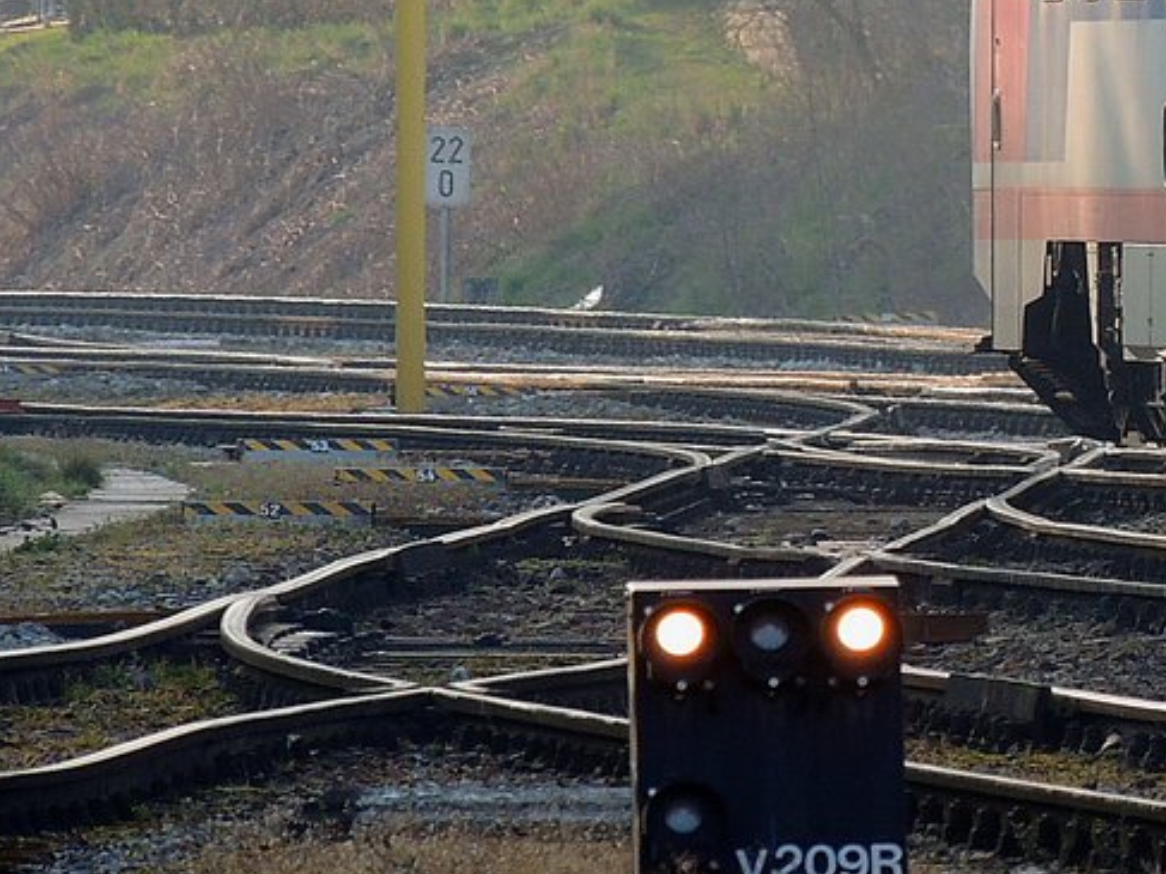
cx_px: 1257
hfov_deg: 1.6
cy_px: 168
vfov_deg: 1.2
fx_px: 41522
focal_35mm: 1233
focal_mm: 89.1
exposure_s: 1/250
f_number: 4.9
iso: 180
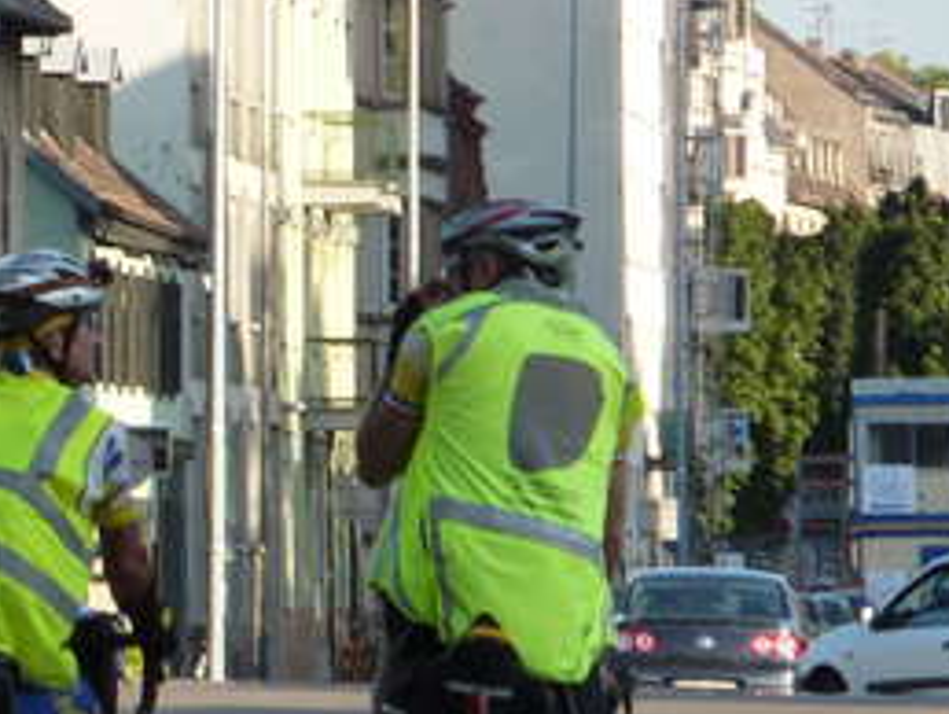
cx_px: 74
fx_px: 19126
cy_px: 258
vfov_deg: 2.1
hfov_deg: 2.8
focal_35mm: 697
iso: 125
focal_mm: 49.2
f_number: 4.9
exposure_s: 1/160
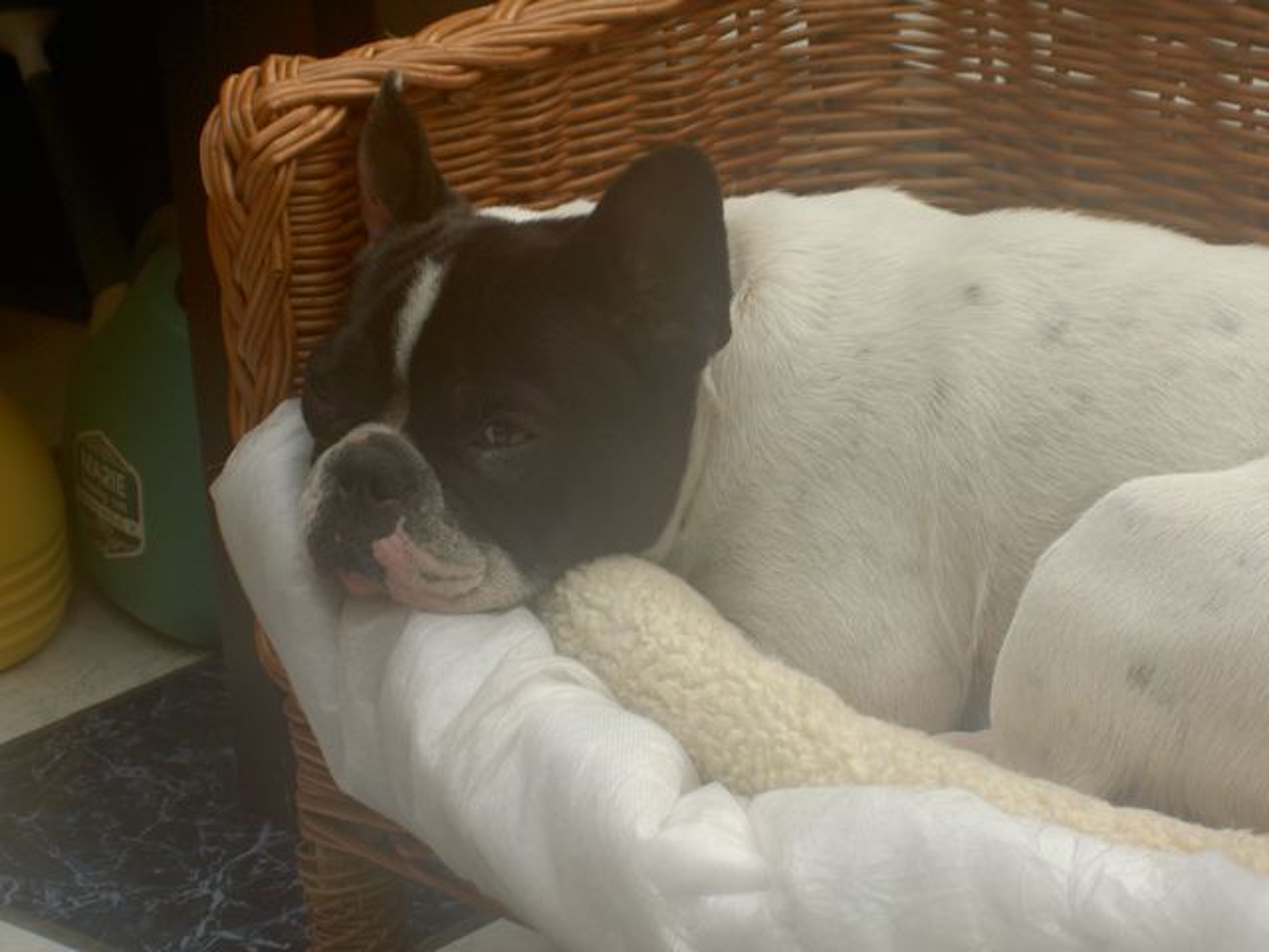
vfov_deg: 12.7
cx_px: 634
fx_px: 4289
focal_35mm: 117
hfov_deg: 16.8
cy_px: 476
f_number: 4.9
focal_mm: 24
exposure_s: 1/100
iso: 100
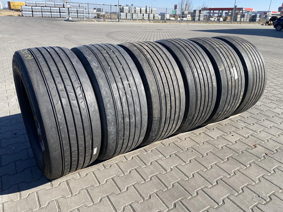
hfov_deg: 67.3
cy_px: 106
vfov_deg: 53.1
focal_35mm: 26
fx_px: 213
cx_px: 142
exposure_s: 1/1412
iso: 32
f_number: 1.8
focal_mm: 4.25
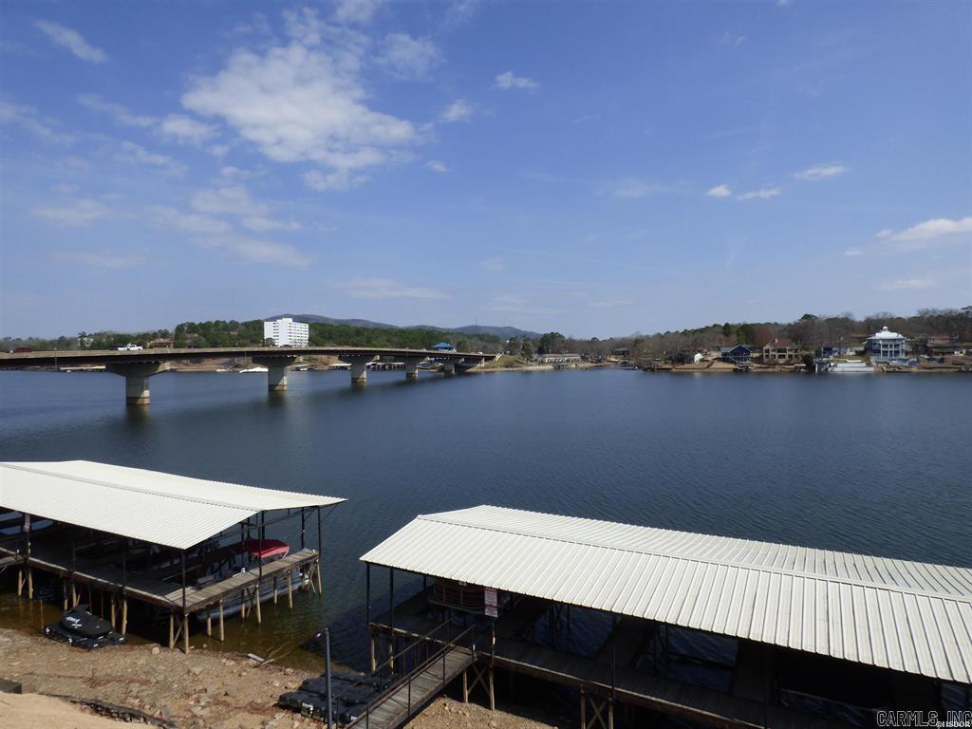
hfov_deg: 81.7
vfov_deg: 66.0
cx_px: 486
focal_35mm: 20
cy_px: 364
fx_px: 562
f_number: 3.5
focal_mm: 3.58
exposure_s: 1/1600
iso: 100
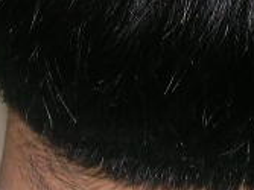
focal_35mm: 398
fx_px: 2918
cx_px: 201
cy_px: -173
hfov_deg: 5.0
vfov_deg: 3.7
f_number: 4
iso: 100
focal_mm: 21.5
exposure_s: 1/60.3
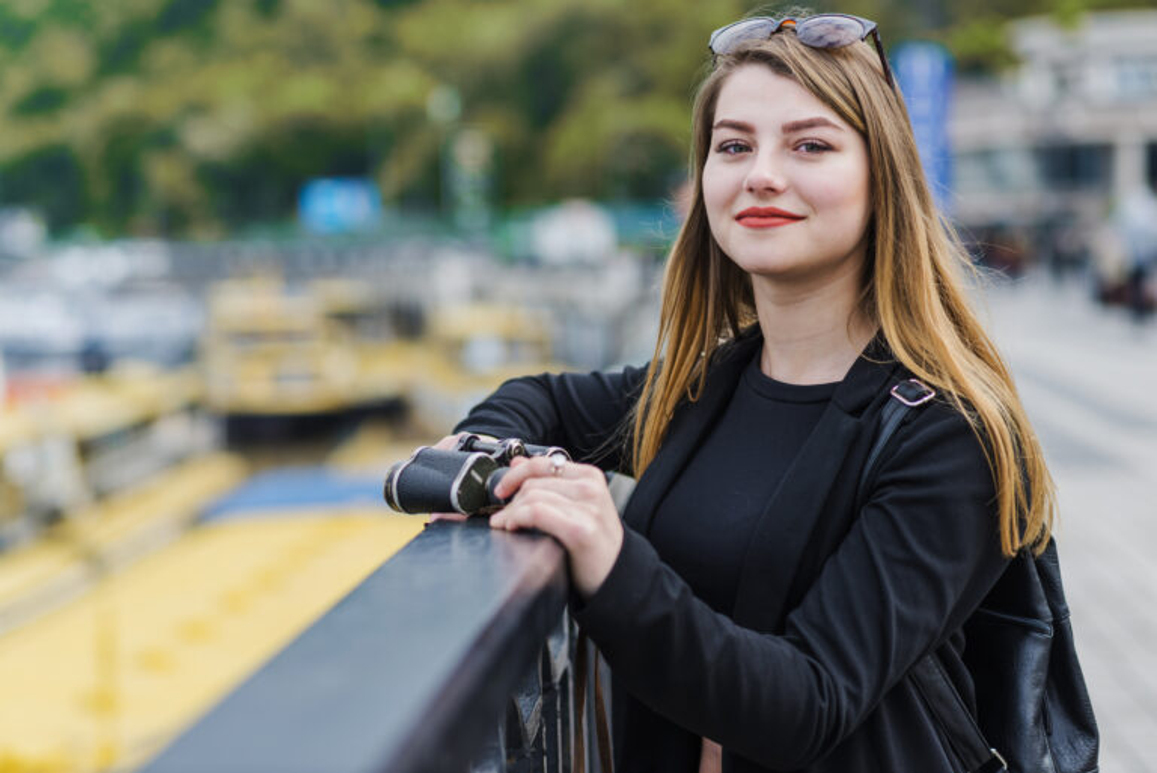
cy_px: 386
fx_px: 2733
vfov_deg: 16.1
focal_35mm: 85
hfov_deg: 23.9
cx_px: 578
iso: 200
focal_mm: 85
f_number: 2.8
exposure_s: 1/1000
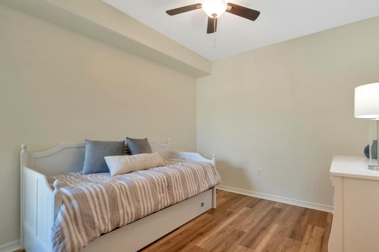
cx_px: 210
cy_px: 128
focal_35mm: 17
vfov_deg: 70.4
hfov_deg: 92.9
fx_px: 179
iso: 125
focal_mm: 14
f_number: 11
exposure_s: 1/4
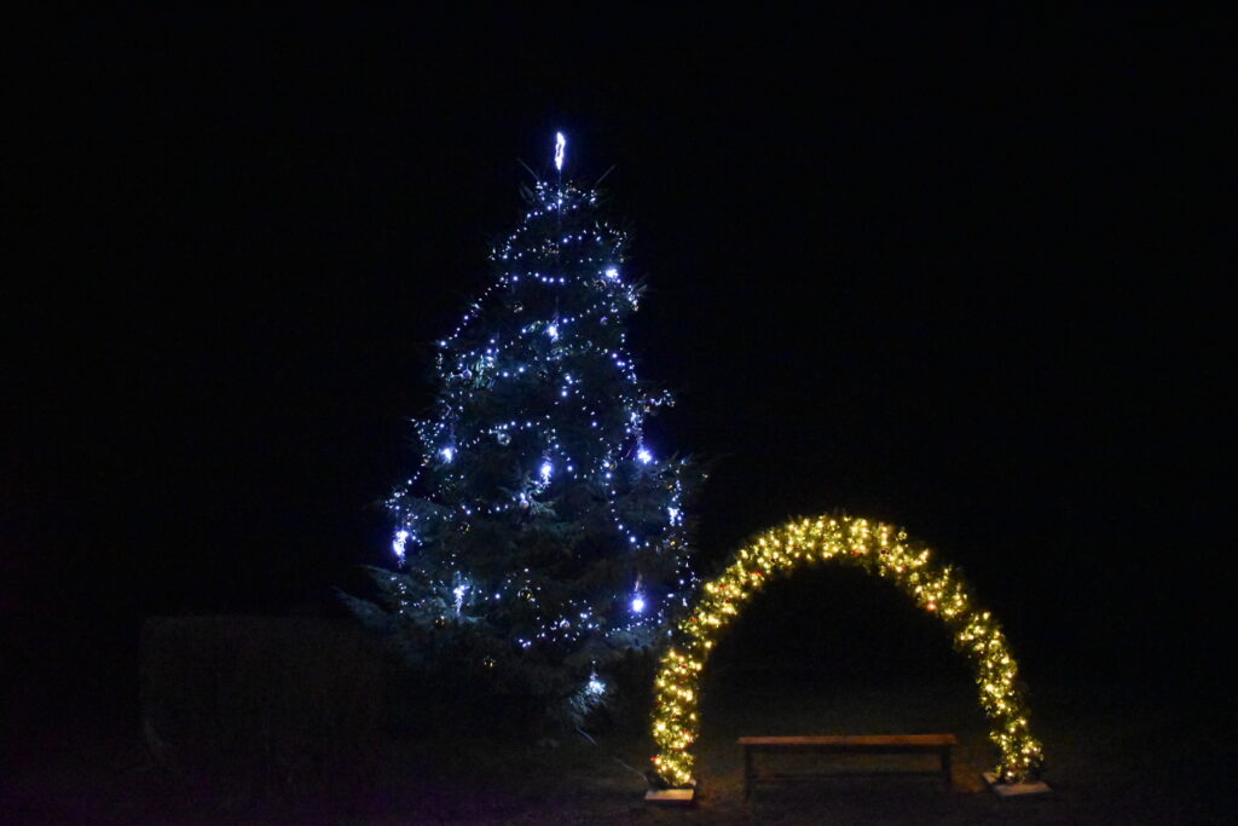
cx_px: 619
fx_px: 929
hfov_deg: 67.4
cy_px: 413
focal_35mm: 27
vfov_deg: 47.9
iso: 12800
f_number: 3.5
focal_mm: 18
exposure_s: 1/60
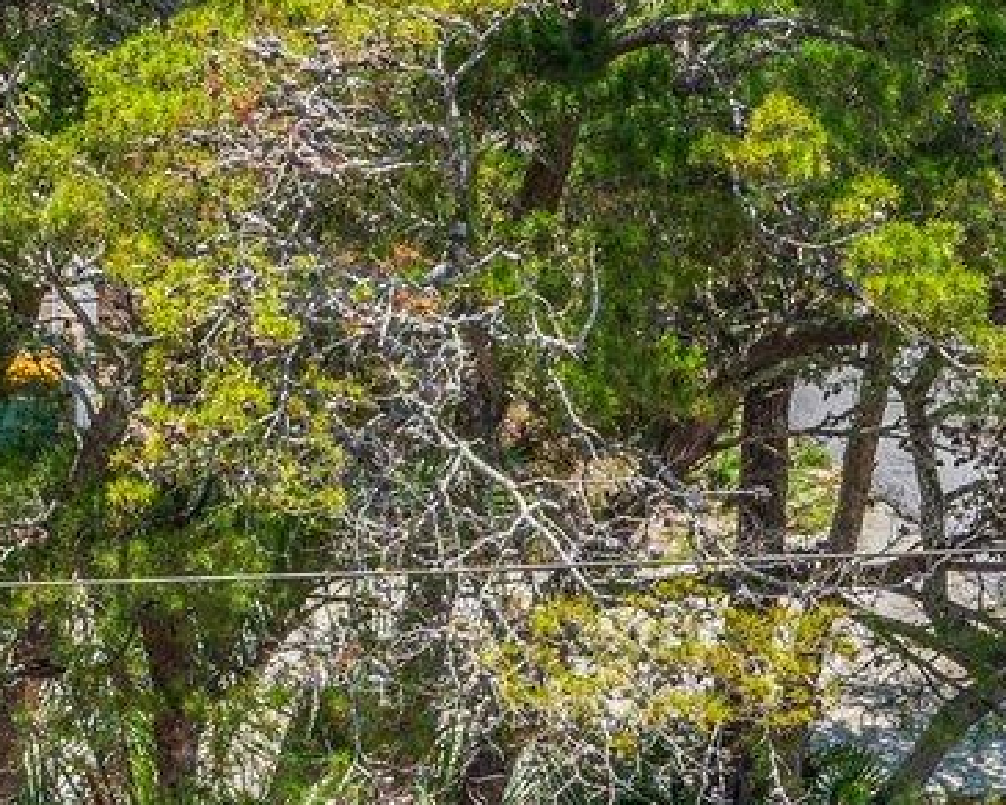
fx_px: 4704
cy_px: -645
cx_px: 8
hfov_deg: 12.1
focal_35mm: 158
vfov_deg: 9.3
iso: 100
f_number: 9
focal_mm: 30
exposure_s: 1/400
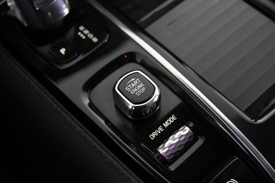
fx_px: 435
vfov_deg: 23.8
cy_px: 92
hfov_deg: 35.0
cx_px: 138
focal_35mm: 57
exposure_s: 1/60
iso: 4000
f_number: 3.5
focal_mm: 38
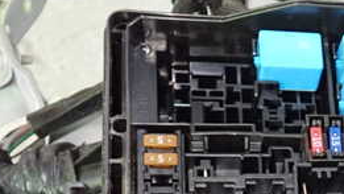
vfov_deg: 15.5
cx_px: 374
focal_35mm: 75
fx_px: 684
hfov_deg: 26.1
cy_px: 240
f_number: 2.3
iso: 800
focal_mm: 5.4
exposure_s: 1/25
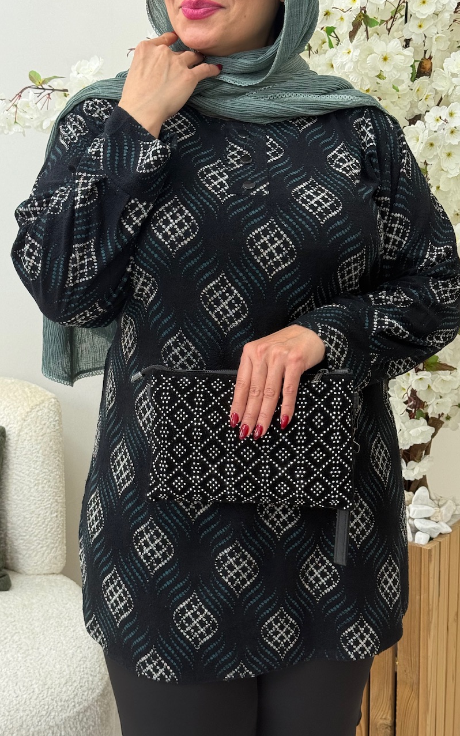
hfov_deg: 25.3
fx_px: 1023
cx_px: 221
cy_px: 368
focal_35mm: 51
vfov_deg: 39.6
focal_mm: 6.76
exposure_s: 1/242
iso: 100
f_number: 1.78
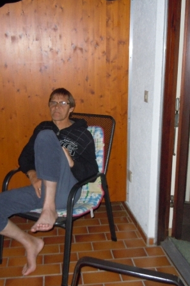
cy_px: 143
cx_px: 75
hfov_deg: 31.8
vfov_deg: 46.4
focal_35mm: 42
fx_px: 333
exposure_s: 1/30
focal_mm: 5.4
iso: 400
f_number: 3.5
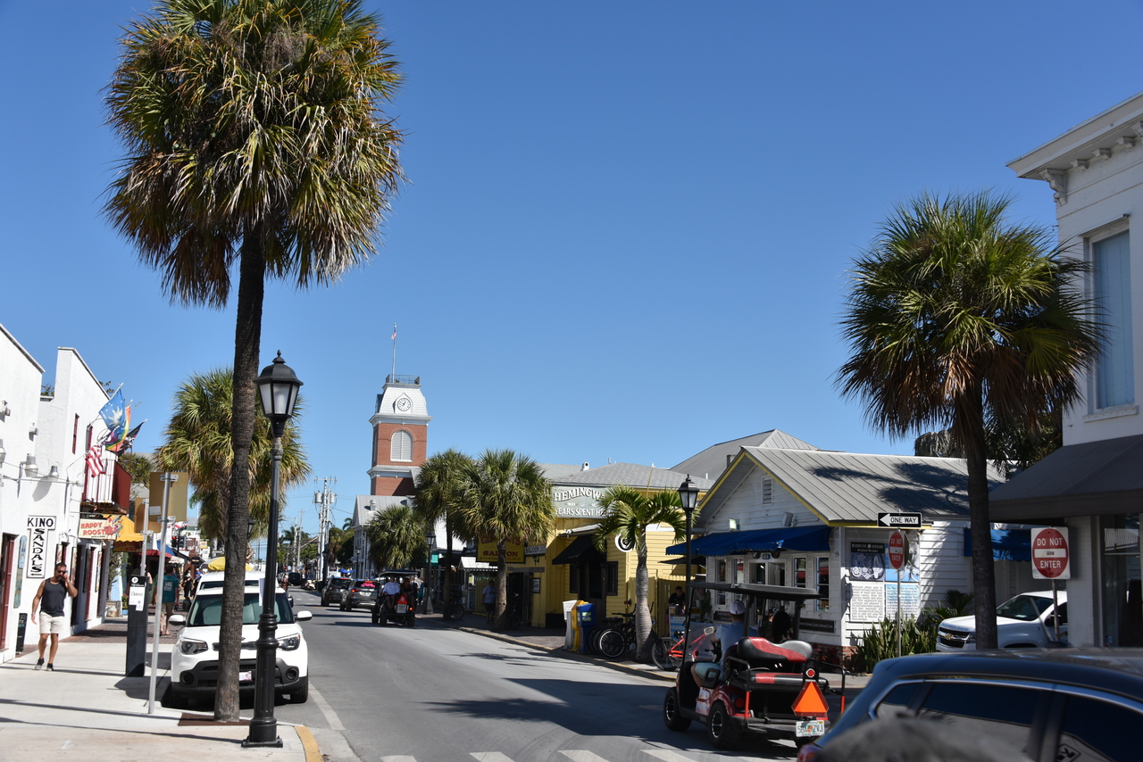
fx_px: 1207
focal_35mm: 38
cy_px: 381
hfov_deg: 50.7
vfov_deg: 35.1
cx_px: 572
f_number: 9
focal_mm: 38
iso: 100
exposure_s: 1/320
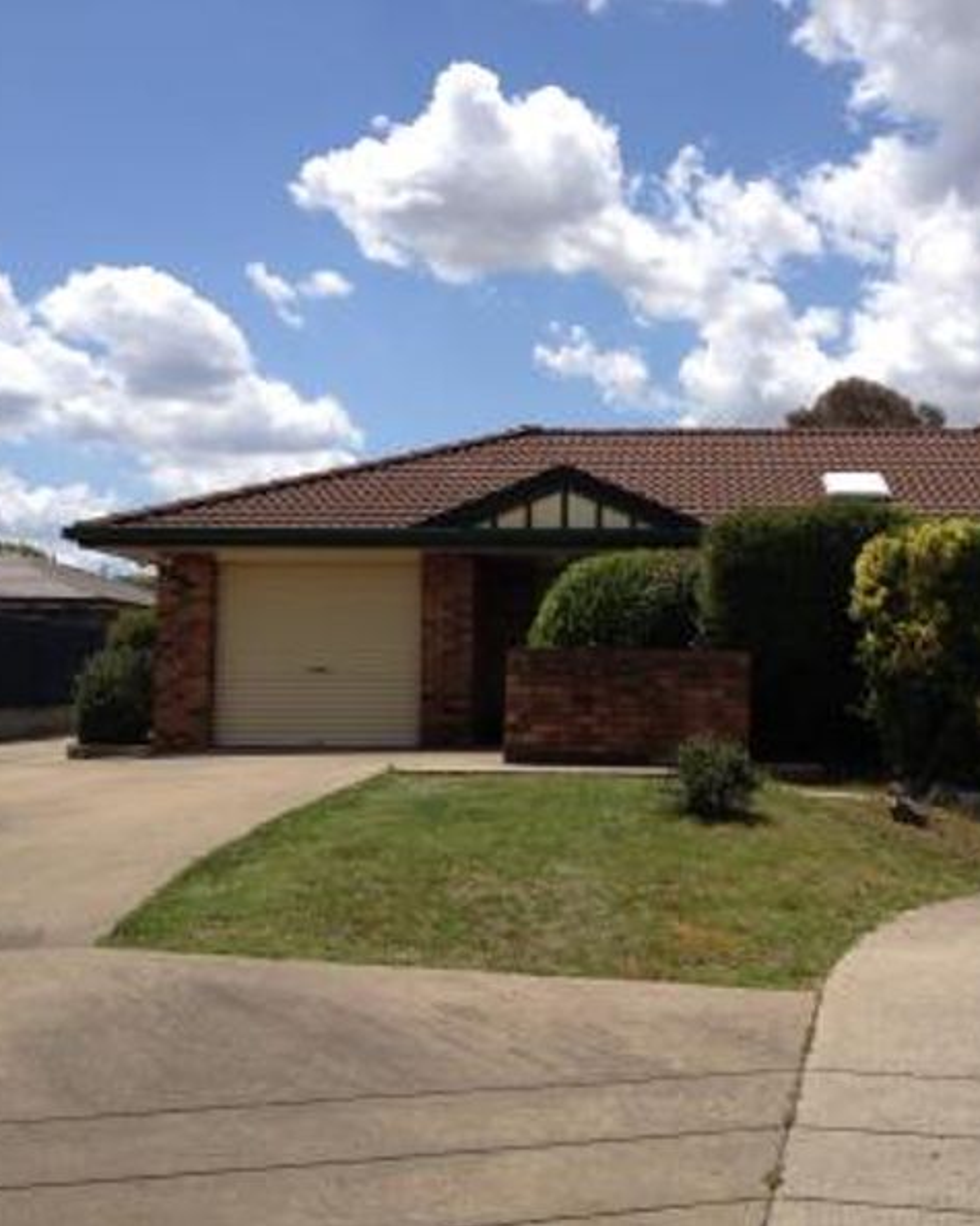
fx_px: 1668
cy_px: 616
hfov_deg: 32.4
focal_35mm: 46
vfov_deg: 40.3
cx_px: 679
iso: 50
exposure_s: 1/2404
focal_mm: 4.28
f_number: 2.4
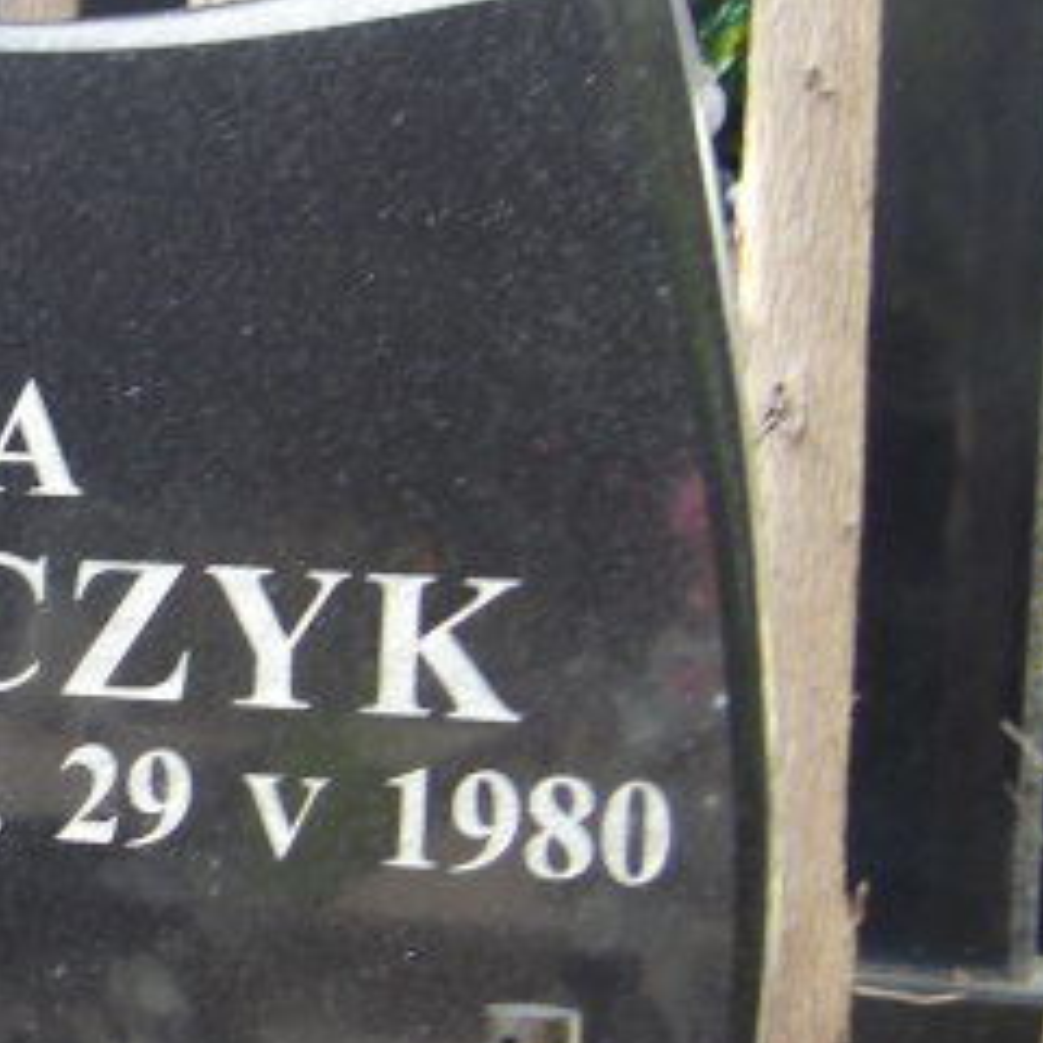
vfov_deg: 17.5
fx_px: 3375
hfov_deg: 16.6
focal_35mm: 99
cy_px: 756
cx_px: -287
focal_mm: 7.6
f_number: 3.7
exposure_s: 1/96
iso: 100
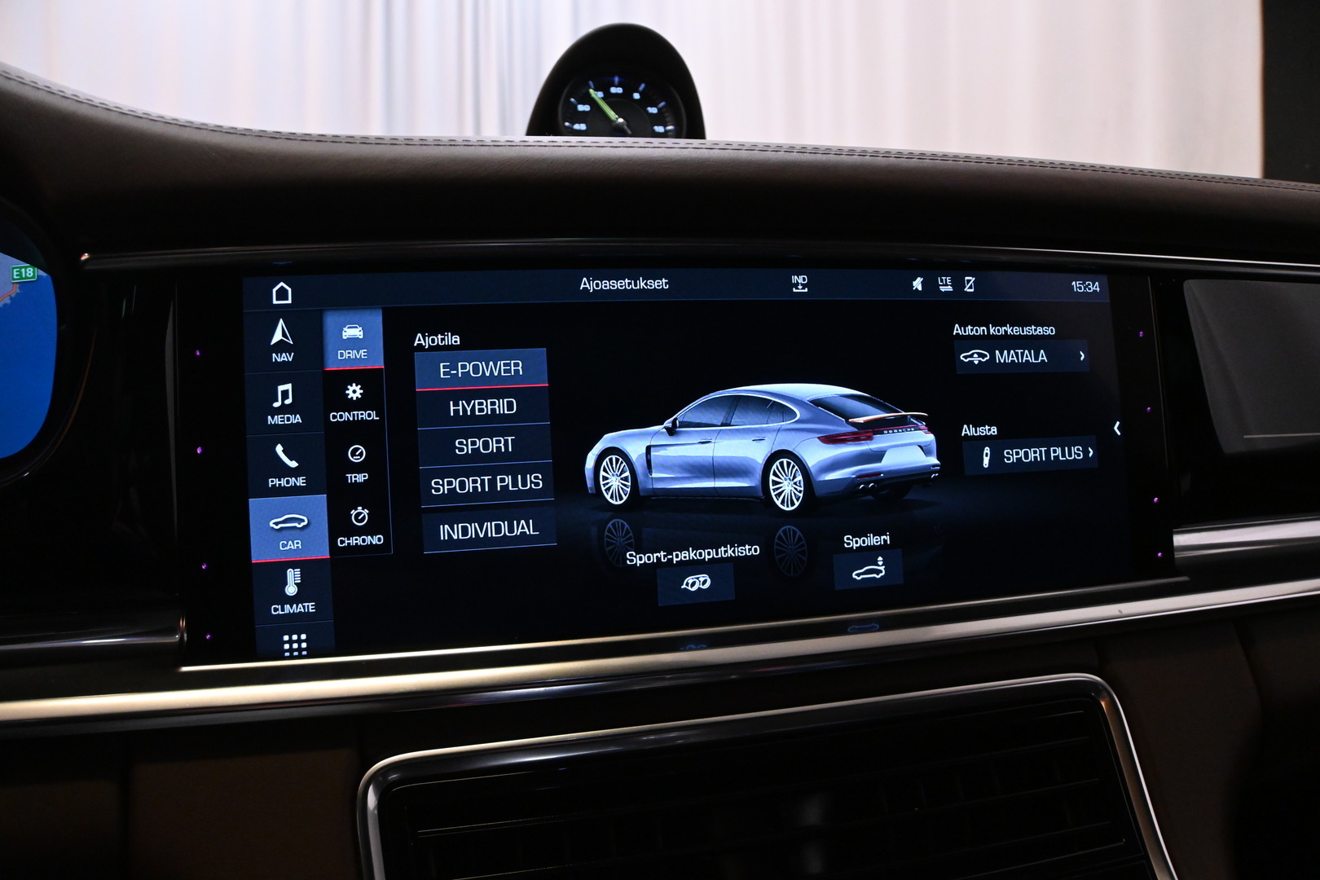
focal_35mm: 46
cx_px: 660
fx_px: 1677
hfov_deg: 43.0
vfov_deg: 29.4
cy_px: 440
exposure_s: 1/200
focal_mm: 30.5
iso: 3200
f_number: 7.1
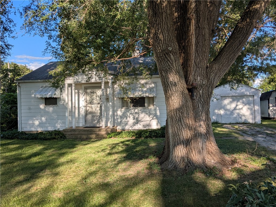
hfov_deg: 71.6
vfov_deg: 56.8
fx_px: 191
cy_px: 104
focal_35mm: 24
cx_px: 138
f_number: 1.7
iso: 50
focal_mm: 4.53
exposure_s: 1/2381
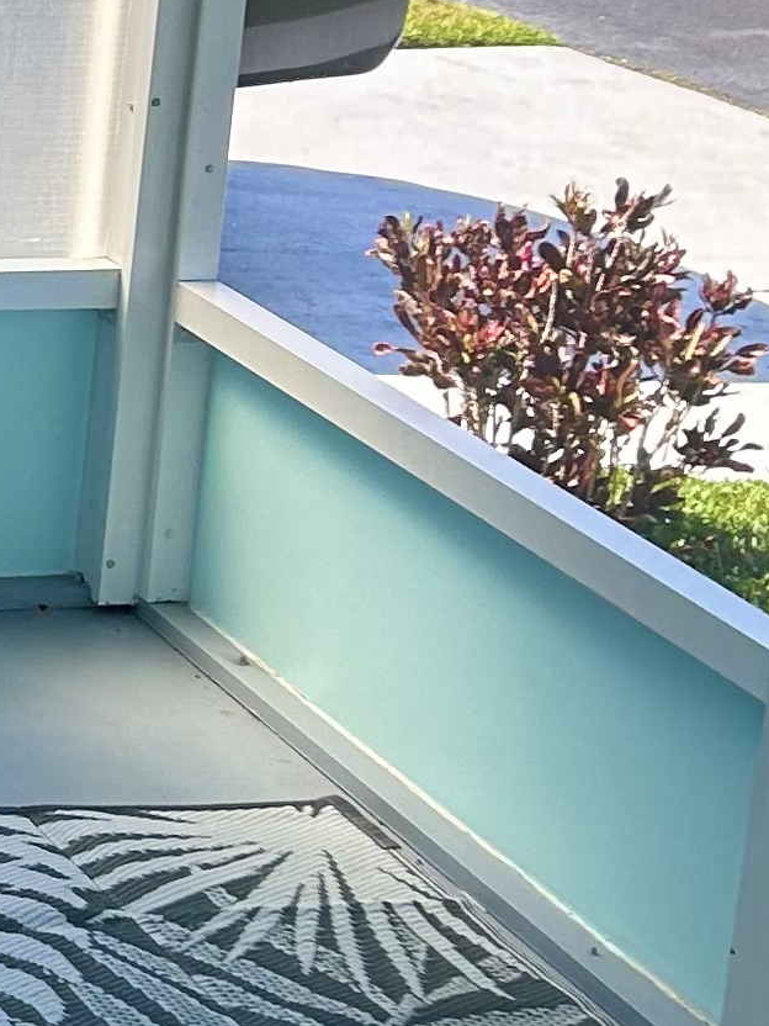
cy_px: 233
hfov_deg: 10.7
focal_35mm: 126
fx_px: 3732
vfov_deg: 15.6
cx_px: -795
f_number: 1.5
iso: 50
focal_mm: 5.7
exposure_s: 1/758
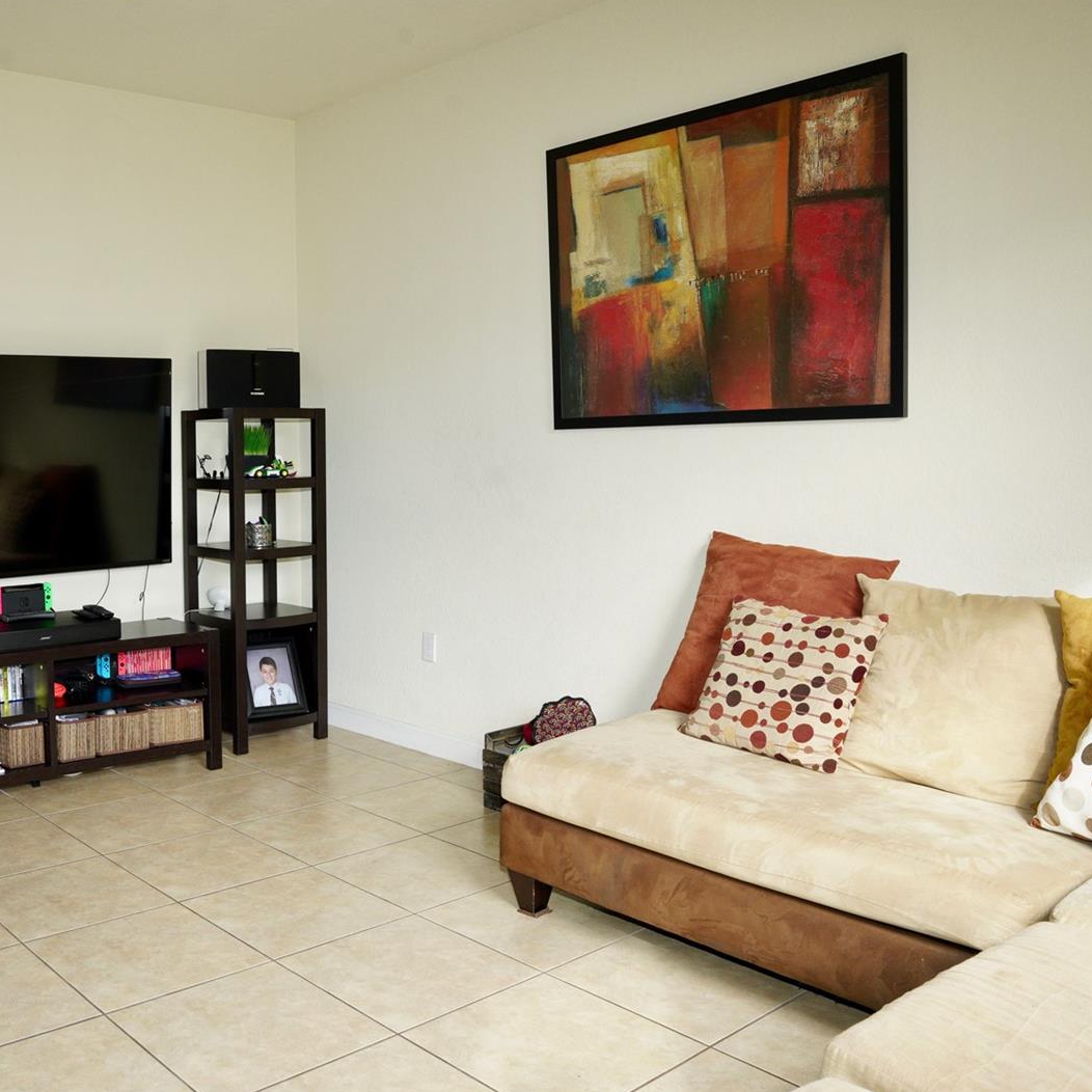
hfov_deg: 50.8
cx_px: 300
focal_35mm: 31
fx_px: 1106
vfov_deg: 52.5
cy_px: 546
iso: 1000
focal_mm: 24
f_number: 8
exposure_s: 1/60
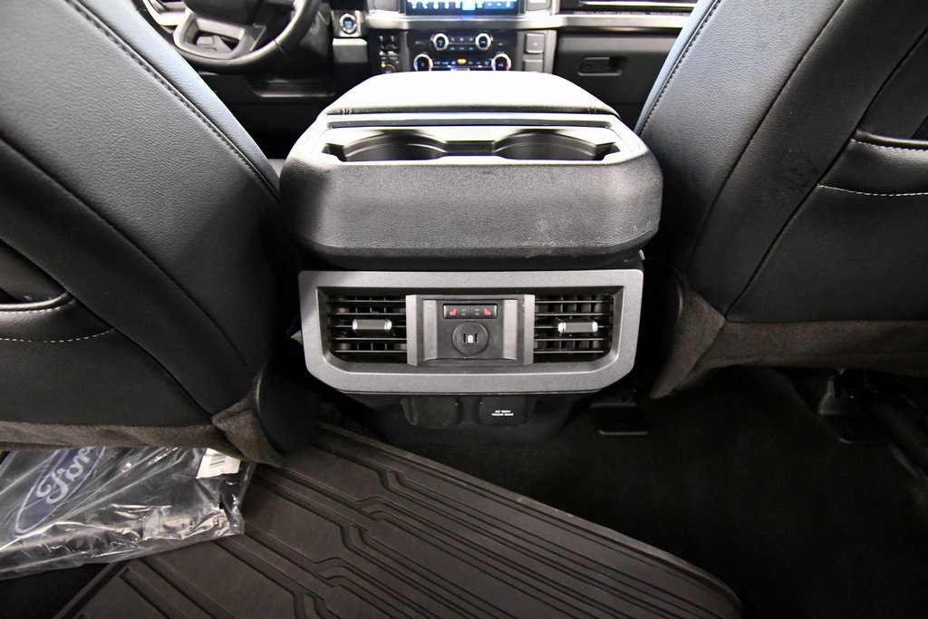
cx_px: 464
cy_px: 310
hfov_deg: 100.4
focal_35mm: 15
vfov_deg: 77.3
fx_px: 387
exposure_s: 1/60
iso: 6400
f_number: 4.5
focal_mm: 10
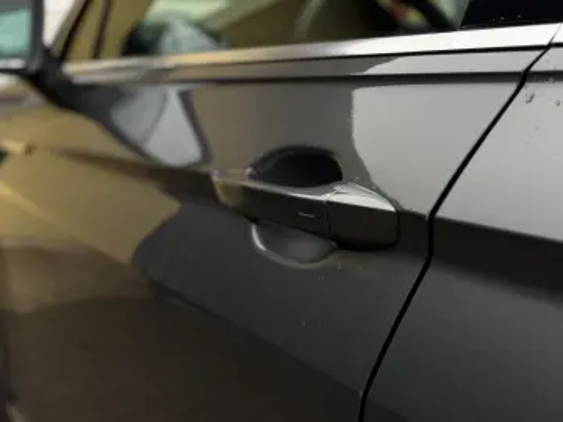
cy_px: 211
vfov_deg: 30.3
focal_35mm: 48
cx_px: 282
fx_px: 781
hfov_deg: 39.7
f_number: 1.78
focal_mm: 6.76
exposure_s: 1/229
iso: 160
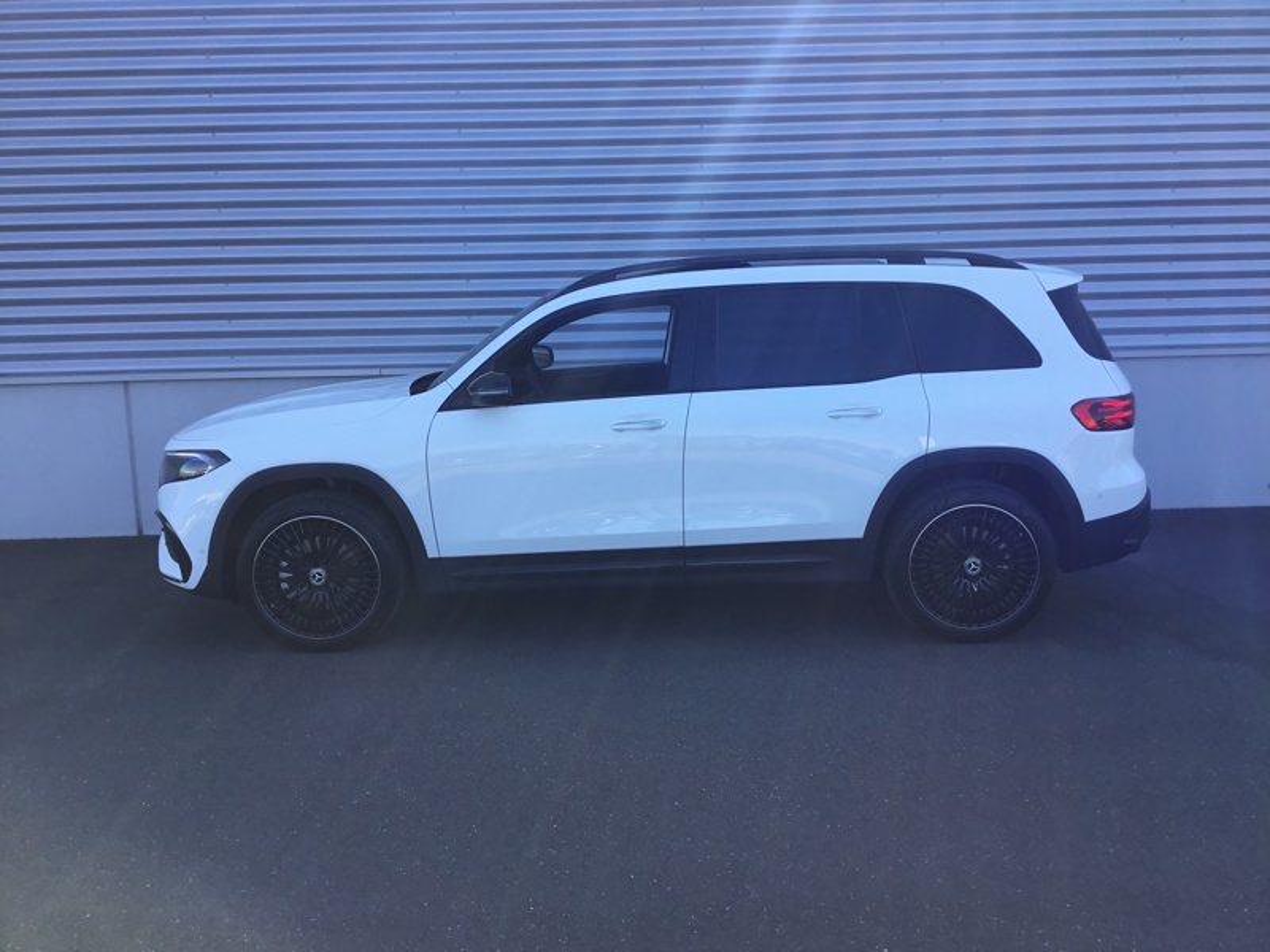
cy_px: 476
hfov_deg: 58.4
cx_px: 635
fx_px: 1137
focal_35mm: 31
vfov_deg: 45.4
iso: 25
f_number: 2.4
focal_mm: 3.3
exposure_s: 1/450
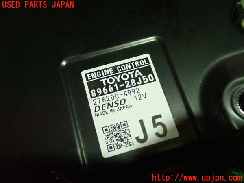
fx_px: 289
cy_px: 92
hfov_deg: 45.8
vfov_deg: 35.1
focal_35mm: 41
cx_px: 122
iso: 800
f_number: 2.8
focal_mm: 7.31
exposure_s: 1/40
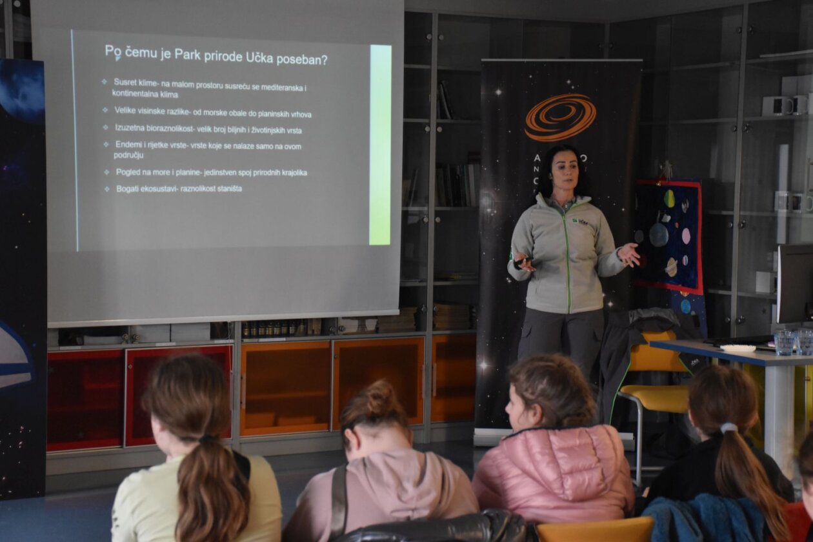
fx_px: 1626
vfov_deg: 18.9
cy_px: 271
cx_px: 406
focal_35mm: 72
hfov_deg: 28.1
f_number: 4.5
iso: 2200
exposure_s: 1/125
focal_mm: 48
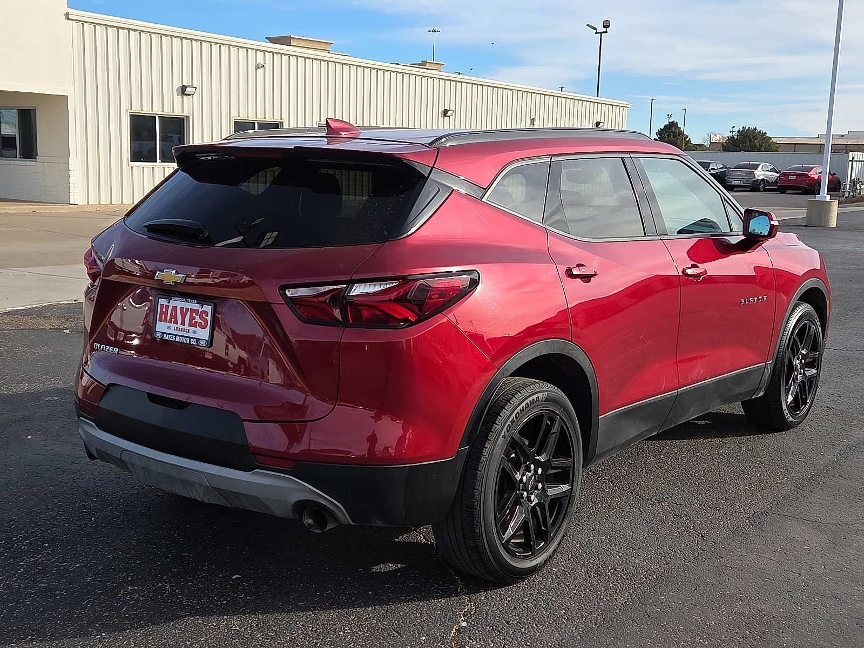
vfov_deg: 34.3
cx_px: 432
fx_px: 1048
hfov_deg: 44.8
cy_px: 324
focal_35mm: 42
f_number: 1.8
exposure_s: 1/3333
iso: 76
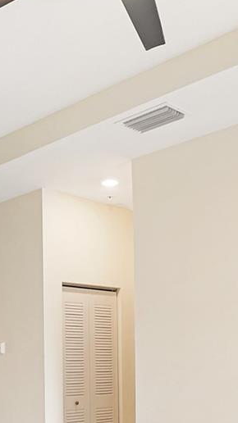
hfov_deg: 22.5
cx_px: 21
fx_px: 584
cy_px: 390
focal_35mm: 52
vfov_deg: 37.0
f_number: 4.5
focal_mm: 16
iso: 500
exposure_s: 1/160
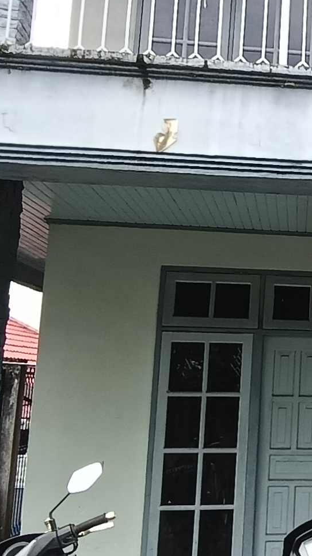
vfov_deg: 35.4
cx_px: 455
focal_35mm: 59
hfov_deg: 18.3
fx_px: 868
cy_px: 239
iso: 64
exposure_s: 1/158
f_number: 2.2
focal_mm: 1.68
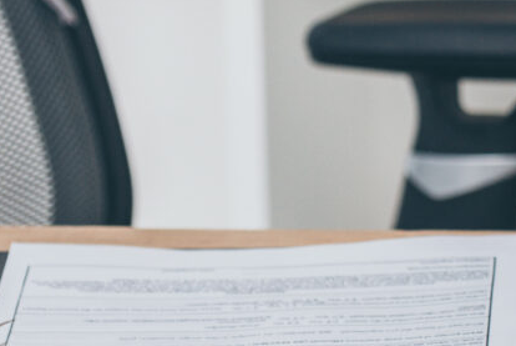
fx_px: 7978
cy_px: -395
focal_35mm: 556
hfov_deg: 3.7
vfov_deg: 2.5
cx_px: 713
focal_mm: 90
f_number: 4.5
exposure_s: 1/160
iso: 160
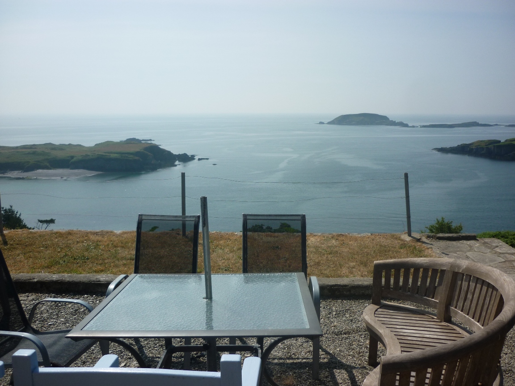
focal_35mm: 33
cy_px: 193
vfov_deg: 42.9
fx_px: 491
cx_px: 258
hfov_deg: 55.4
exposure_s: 1/320
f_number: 8
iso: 80
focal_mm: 5.5
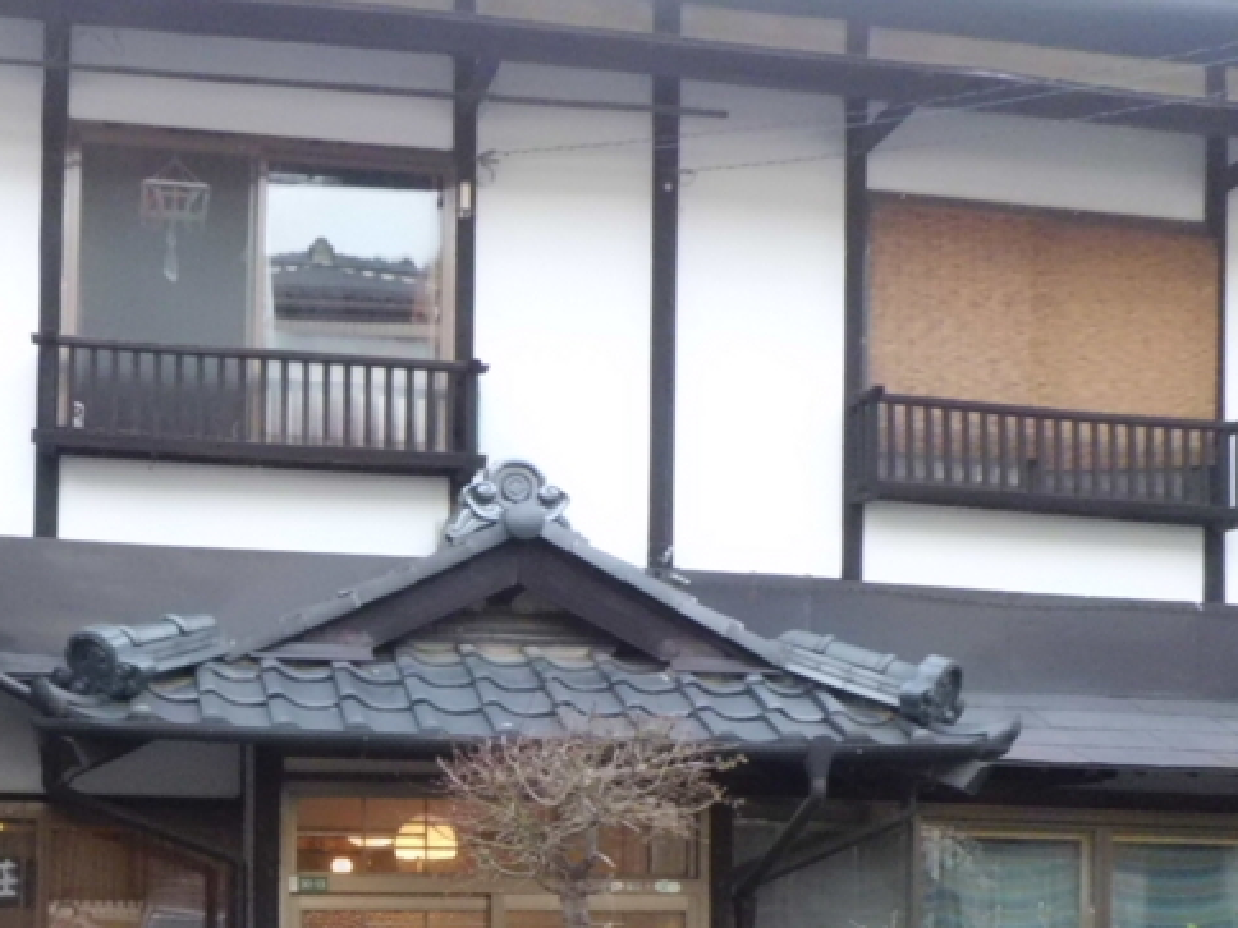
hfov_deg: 34.6
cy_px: 943
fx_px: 1967
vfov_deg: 25.2
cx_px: 422
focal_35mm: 55
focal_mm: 4.7
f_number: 2.8
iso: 400
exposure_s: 1/40
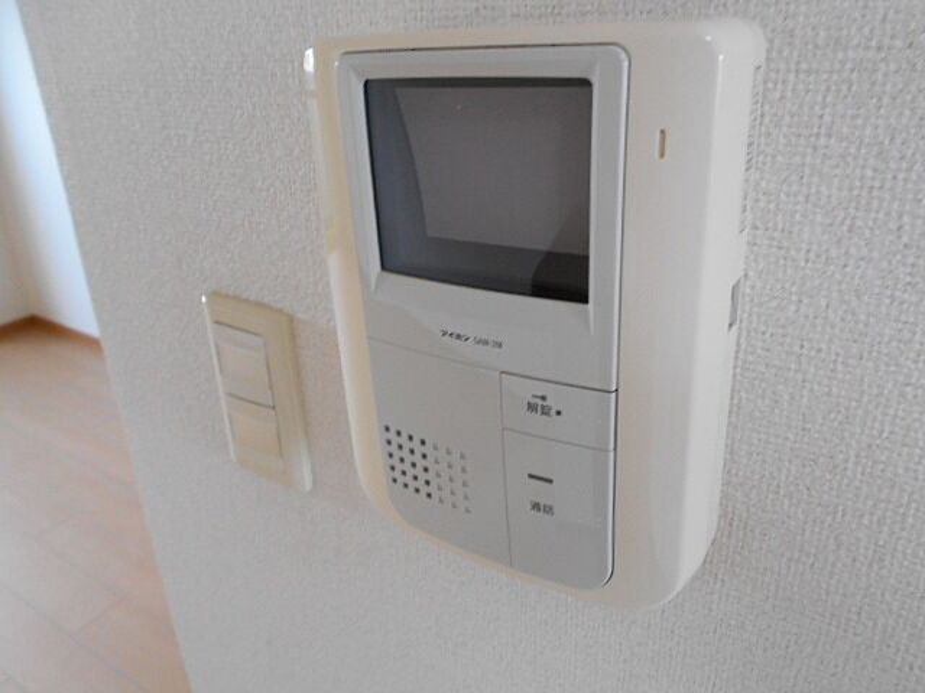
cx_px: 462
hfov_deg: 67.3
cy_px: 346
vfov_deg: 53.1
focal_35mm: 26
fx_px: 695
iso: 250
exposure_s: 1/30
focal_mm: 4.6
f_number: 3.2
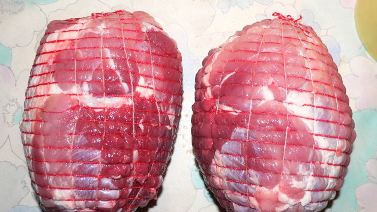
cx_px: 191
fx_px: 400
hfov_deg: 50.5
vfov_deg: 29.7
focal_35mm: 40
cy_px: 111
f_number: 2.8
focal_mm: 6
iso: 100
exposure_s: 1/60
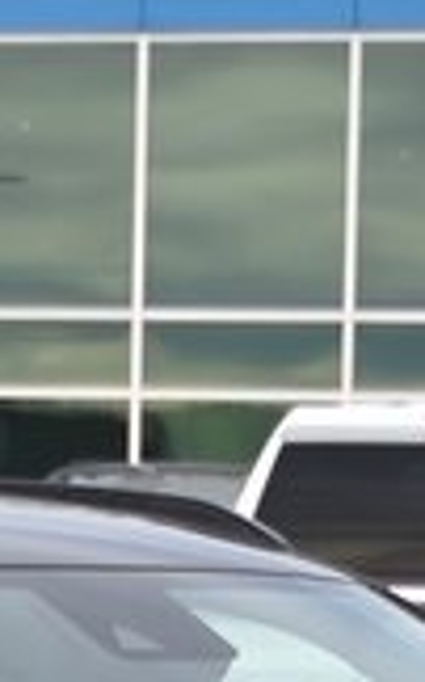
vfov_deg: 8.8
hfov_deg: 5.6
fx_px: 4307
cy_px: 1111
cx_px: 162
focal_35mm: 232
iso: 100
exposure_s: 1/400
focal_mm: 24
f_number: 4.5
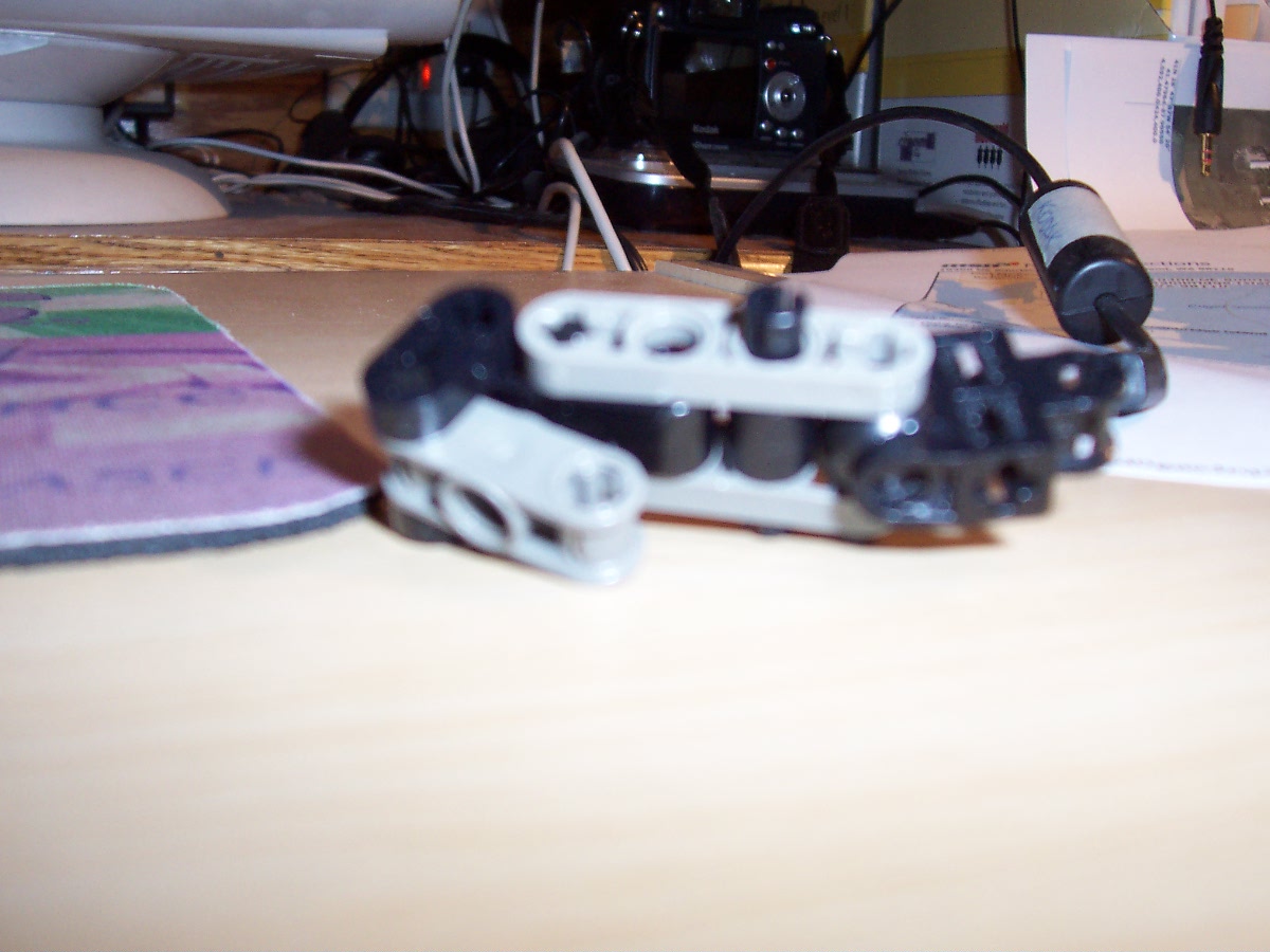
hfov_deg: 50.1
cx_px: 635
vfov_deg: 38.7
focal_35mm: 37
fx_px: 1357
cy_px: 476
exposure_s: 1/60
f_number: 2.8
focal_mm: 5.6
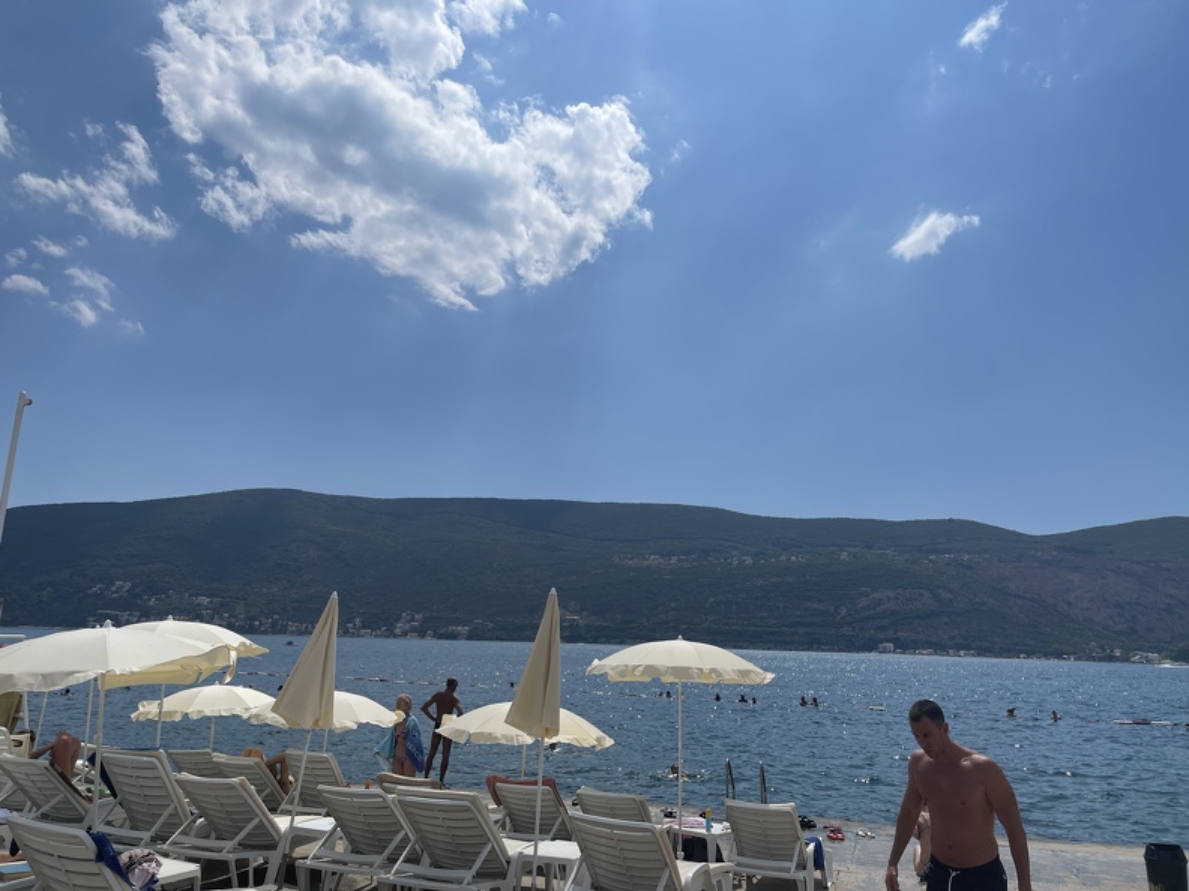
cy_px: 446
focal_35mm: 26
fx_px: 893
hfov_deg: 67.3
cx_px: 594
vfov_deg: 53.1
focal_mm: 5.1
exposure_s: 1/9174
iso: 32
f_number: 1.6
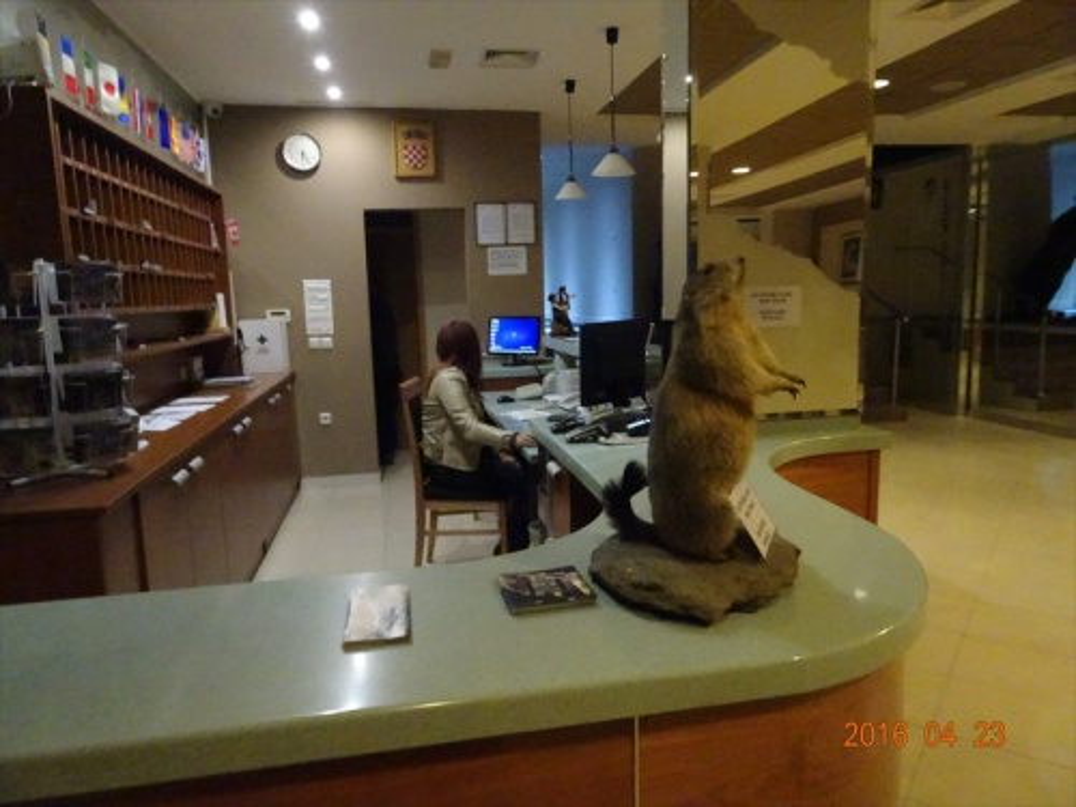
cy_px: 404
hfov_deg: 71.6
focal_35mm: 24
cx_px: 538
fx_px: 746
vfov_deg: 56.8
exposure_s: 1/50
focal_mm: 4.1
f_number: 3.5
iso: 3200
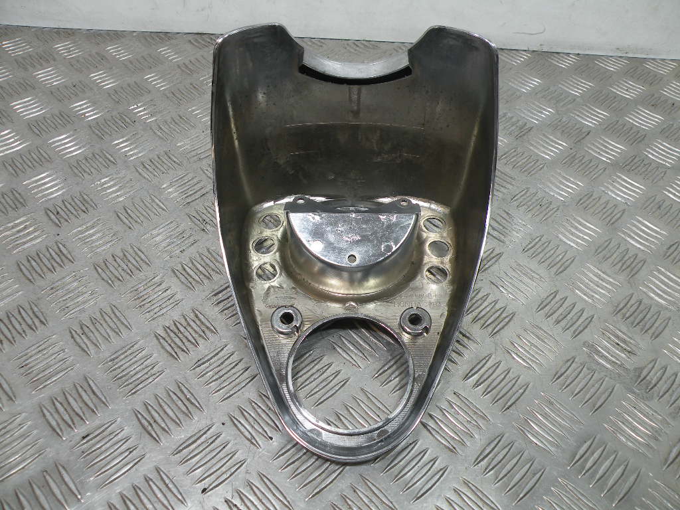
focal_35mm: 27
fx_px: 530
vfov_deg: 51.4
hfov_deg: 65.3
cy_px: 255
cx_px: 340
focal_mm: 4.7
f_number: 3.2
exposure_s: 1/73
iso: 64
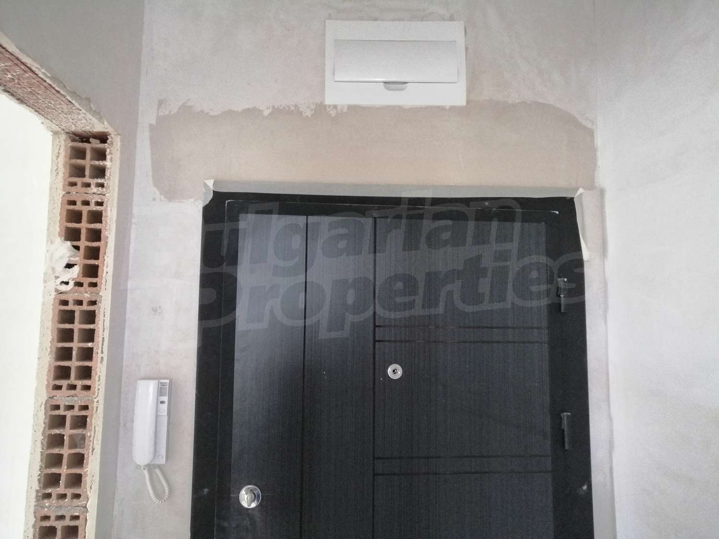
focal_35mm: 27
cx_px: 360
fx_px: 561
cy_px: 270
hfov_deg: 65.3
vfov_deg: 51.4
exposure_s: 1/20
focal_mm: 3.95
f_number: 1.8
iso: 500
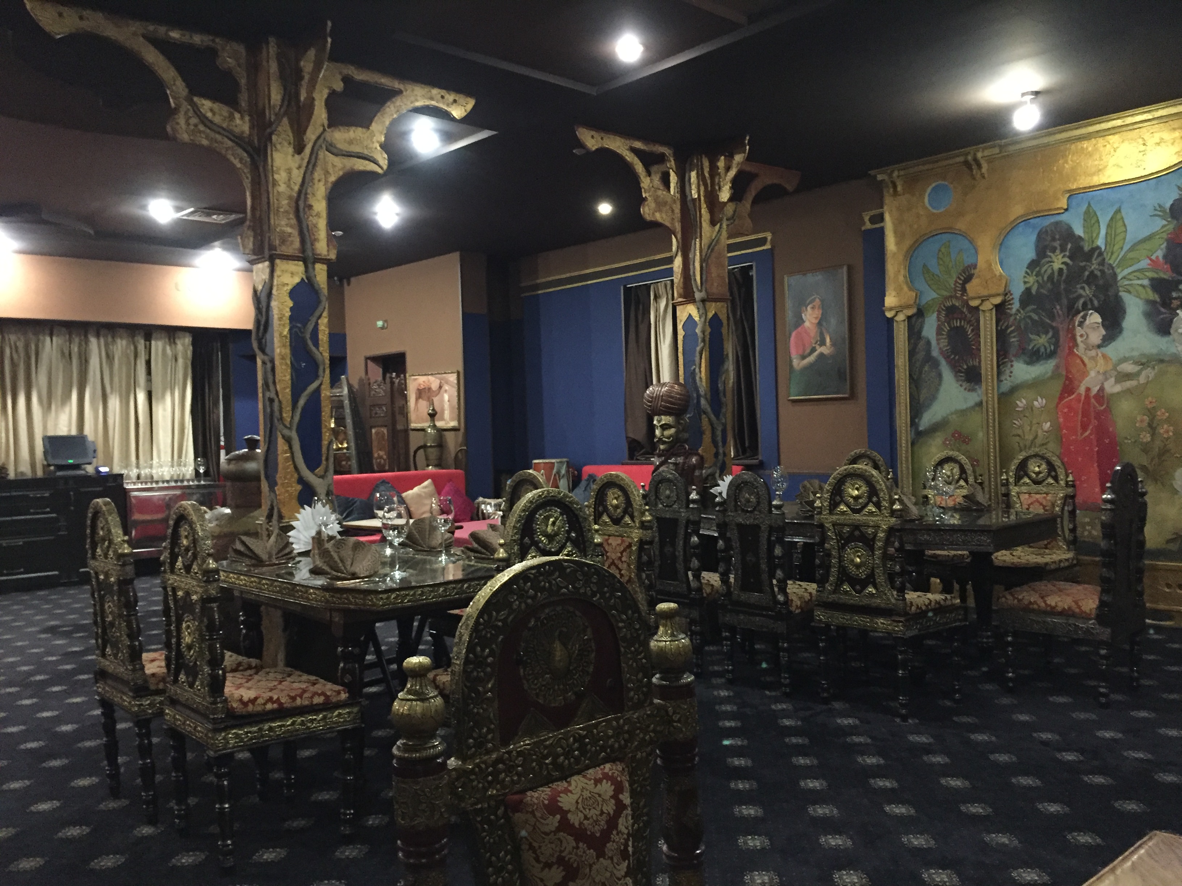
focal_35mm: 29
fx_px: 990
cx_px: 591
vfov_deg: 48.2
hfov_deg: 61.7
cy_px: 443
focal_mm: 4.15
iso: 500
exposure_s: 1/17
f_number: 2.2
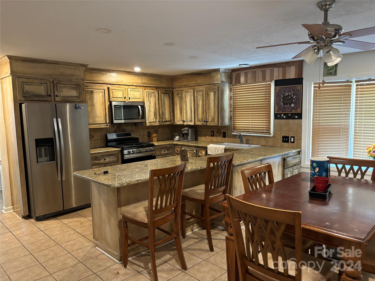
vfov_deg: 53.1
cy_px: 140
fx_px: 282
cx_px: 188
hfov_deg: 67.3
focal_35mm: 26
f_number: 1.6
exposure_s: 1/40
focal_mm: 5.96
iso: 400
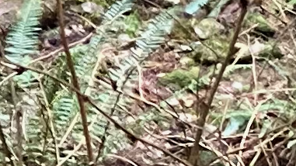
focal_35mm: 300
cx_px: -546
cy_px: -115
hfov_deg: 6.6
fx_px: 2354
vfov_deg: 4.0
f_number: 1.8
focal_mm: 4.25
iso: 320
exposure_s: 1/60
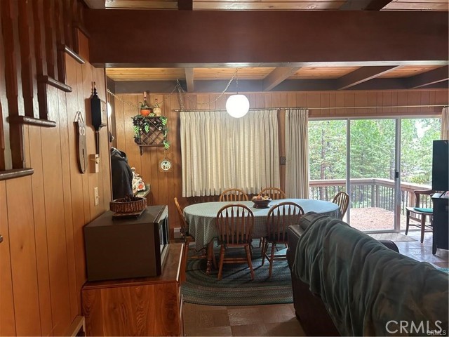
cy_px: 168
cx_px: 224
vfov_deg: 53.1
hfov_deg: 67.3
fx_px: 337
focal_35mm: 26
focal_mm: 5.7
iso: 250
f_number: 1.5
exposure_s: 1/60
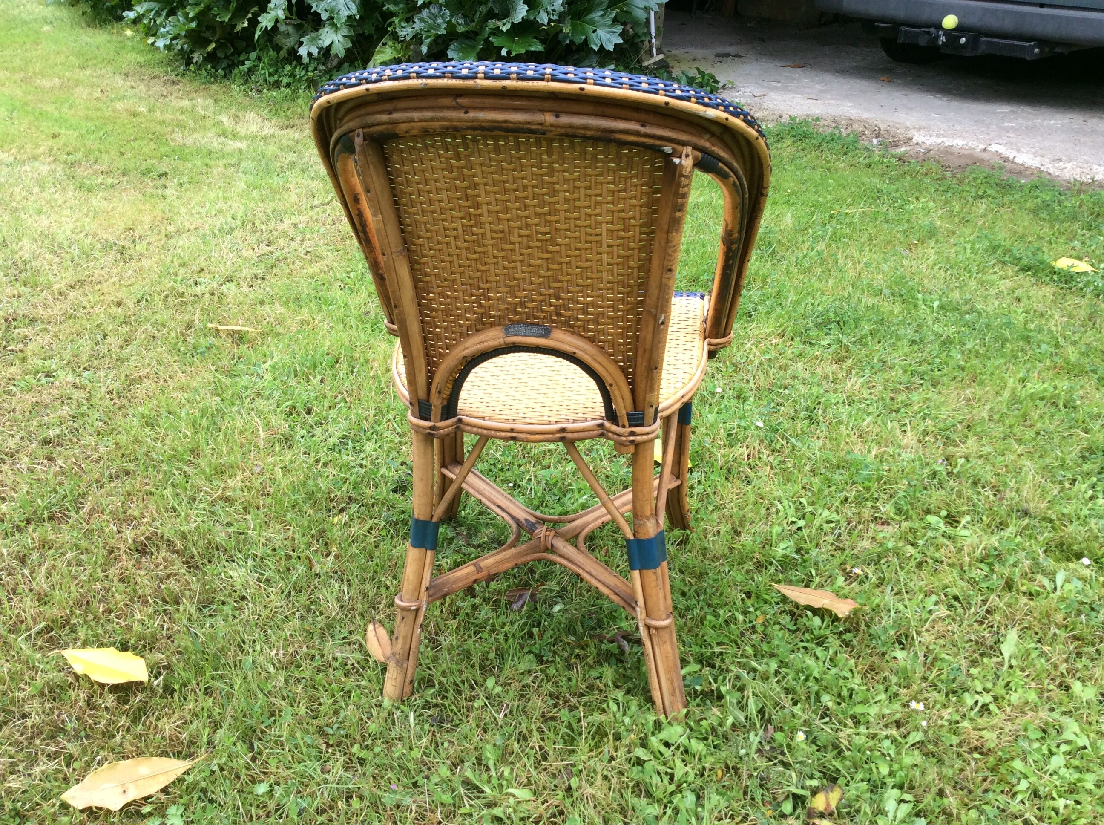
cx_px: 552
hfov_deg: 56.9
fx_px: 1019
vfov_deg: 44.1
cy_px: 412
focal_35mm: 32
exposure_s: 1/157
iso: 32
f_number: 2.4
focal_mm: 3.3
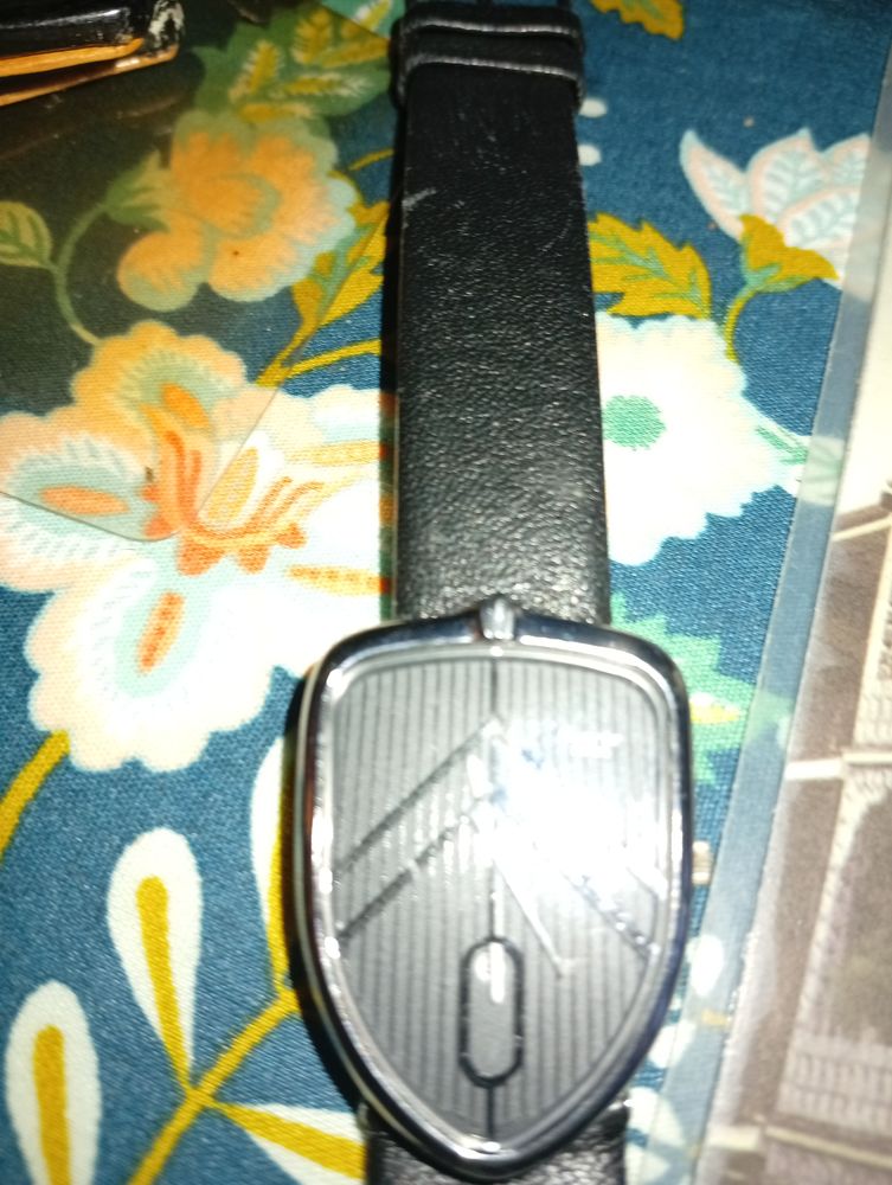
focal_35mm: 27
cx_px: 446
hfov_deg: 51.5
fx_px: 925
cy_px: 592
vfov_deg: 65.2
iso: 303
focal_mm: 3.98
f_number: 1.8
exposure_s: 1/33.3
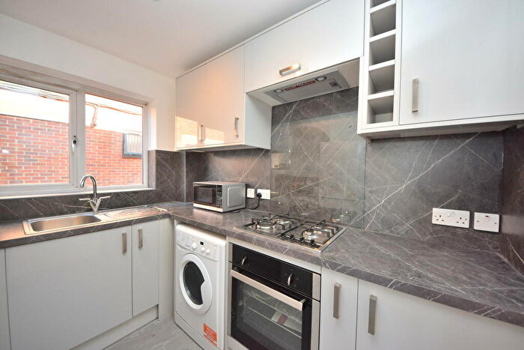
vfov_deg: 63.2
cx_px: 262
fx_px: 284
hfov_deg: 85.4
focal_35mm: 20
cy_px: 175
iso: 640
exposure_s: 1/125
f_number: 5.6
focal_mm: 13
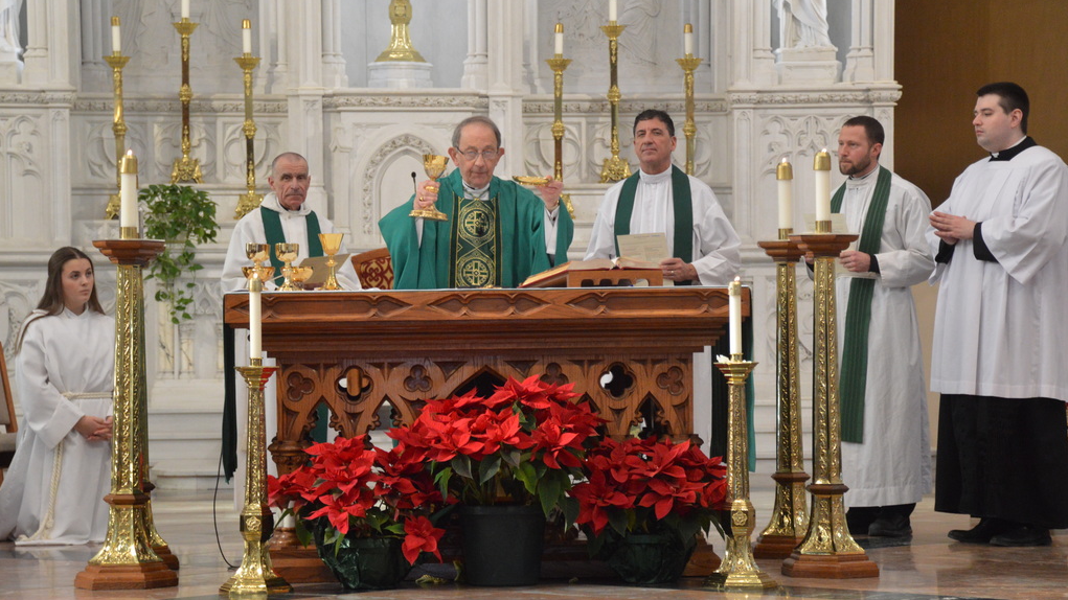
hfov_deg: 17.0
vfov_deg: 9.6
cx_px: 533
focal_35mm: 126
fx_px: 3568
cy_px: 292
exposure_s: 1/125
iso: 2200
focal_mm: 80
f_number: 5.6
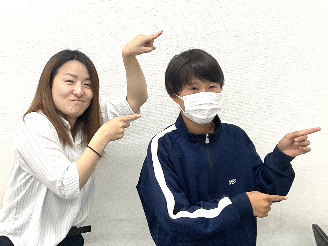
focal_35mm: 29
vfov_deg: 48.2
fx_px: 275
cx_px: 164
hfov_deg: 61.7
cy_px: 123
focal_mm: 3
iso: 40
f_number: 1.8
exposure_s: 1/60
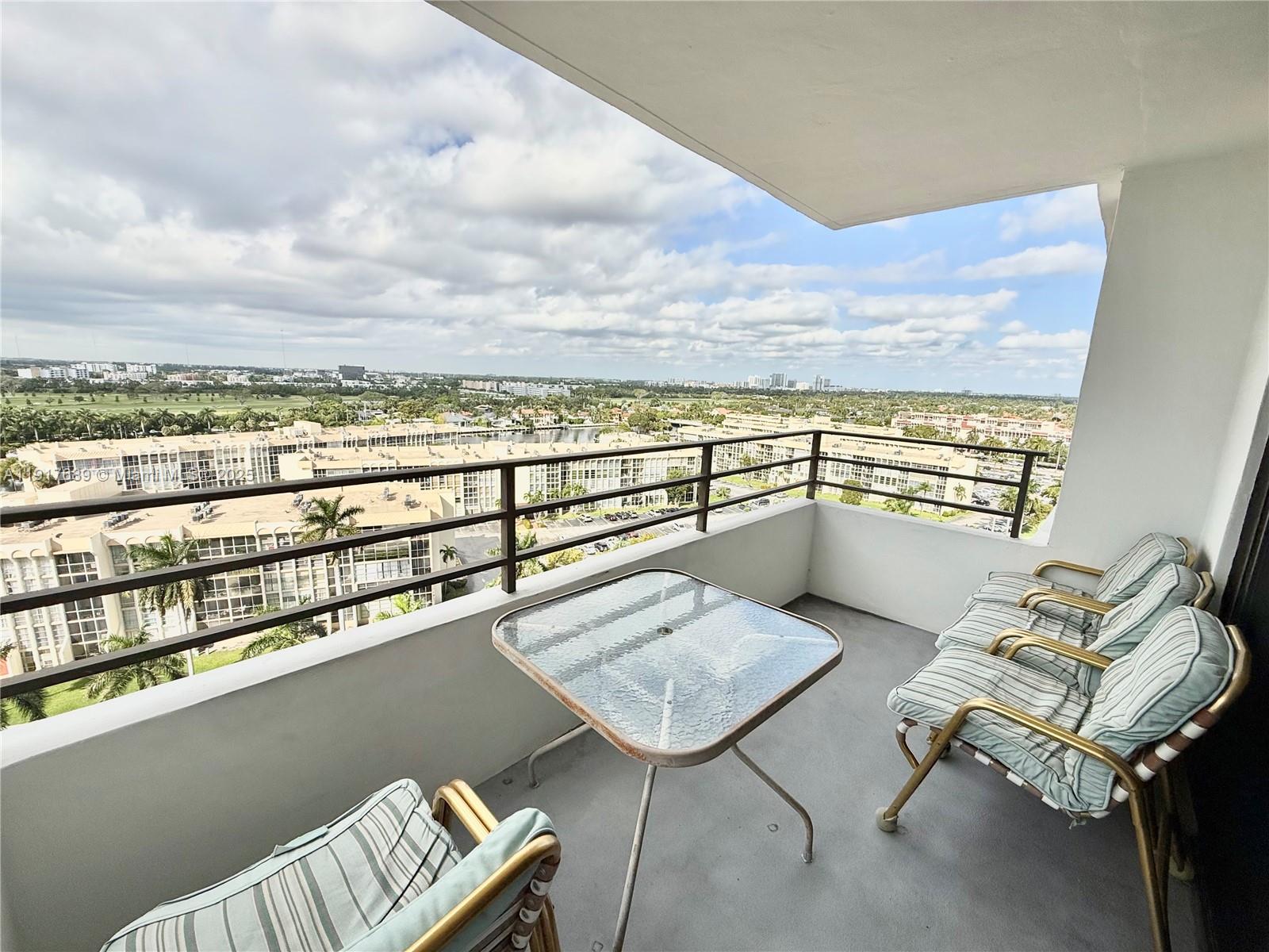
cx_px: 634
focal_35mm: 14
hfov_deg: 102.1
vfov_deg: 85.7
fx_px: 513
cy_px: 476
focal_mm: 2.22
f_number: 2.2
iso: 50
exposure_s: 1/2841
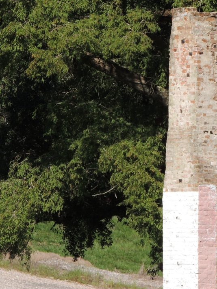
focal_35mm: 584
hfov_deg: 2.5
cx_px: 195
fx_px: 4881
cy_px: 164
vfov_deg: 3.4
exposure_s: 1/800
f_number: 4.8
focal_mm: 57.9
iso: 110
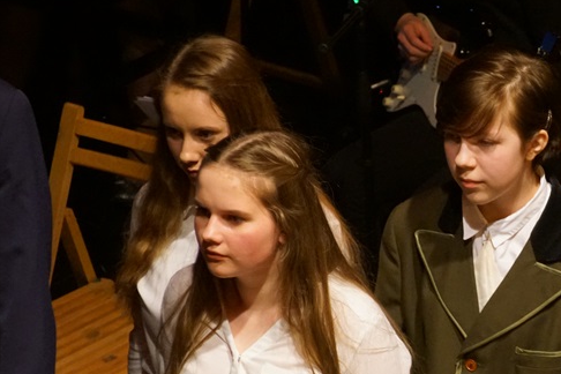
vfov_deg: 3.7
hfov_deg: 5.6
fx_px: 5765
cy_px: 342
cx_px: 539
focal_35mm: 370
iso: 3200
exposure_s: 1/125
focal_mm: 120
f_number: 5.6
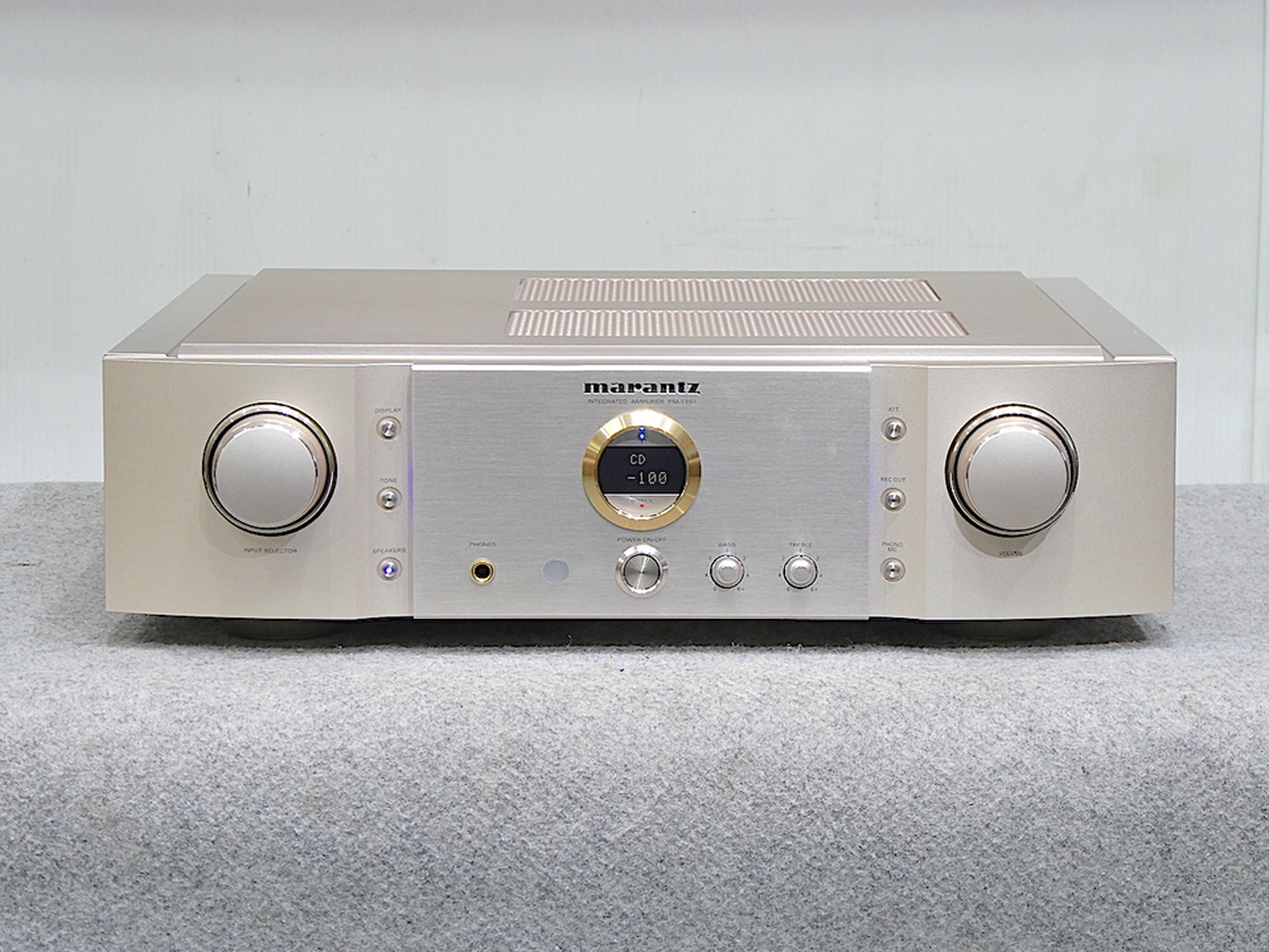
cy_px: 476
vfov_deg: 14.0
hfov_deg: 18.5
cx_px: 634
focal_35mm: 106
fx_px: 3886
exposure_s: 1/8
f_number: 5.1
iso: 200
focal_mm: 19
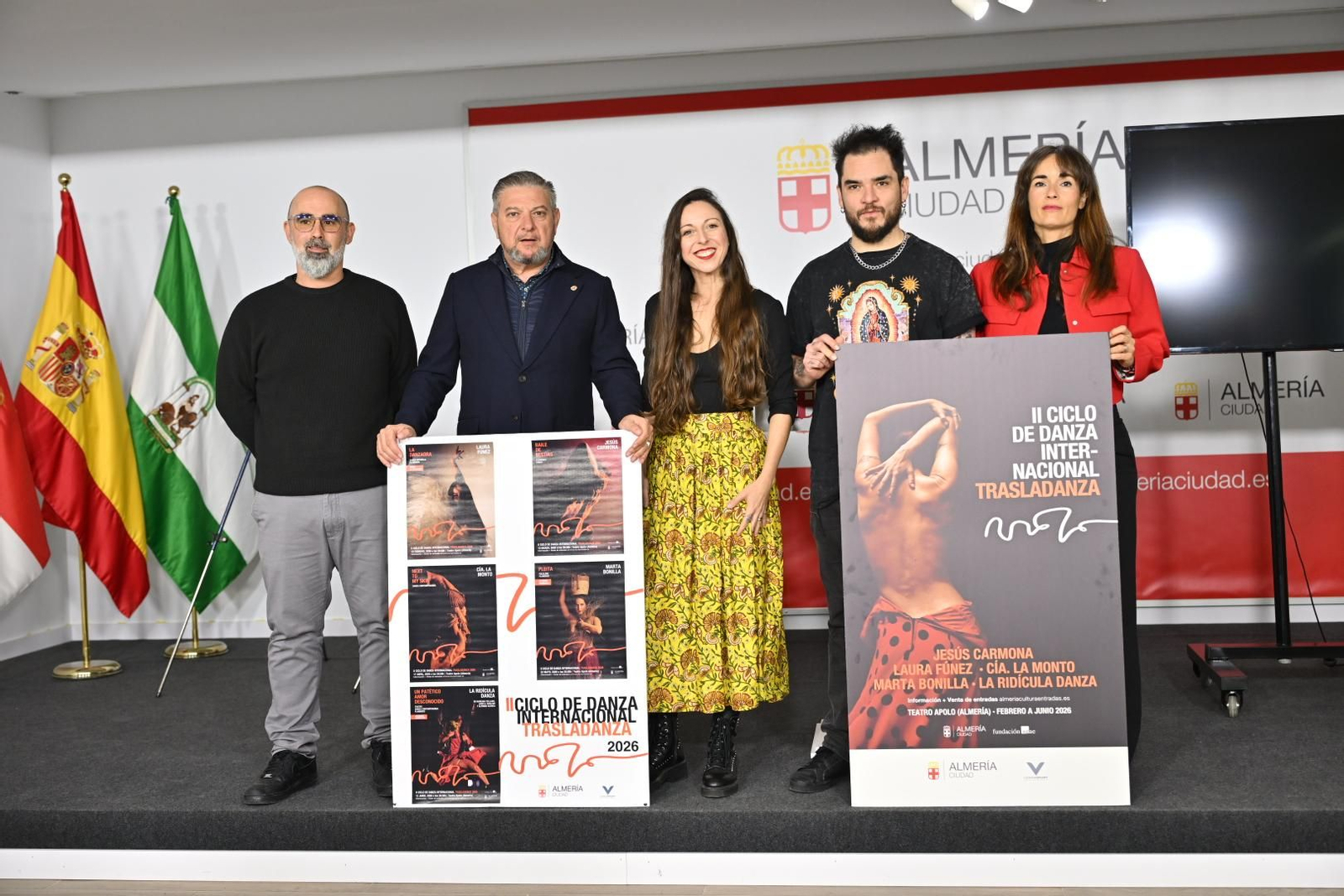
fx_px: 1531
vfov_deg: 32.6
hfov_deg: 47.4
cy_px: 448
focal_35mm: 41
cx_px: 672
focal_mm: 41
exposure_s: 1/640
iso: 1000
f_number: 2.8
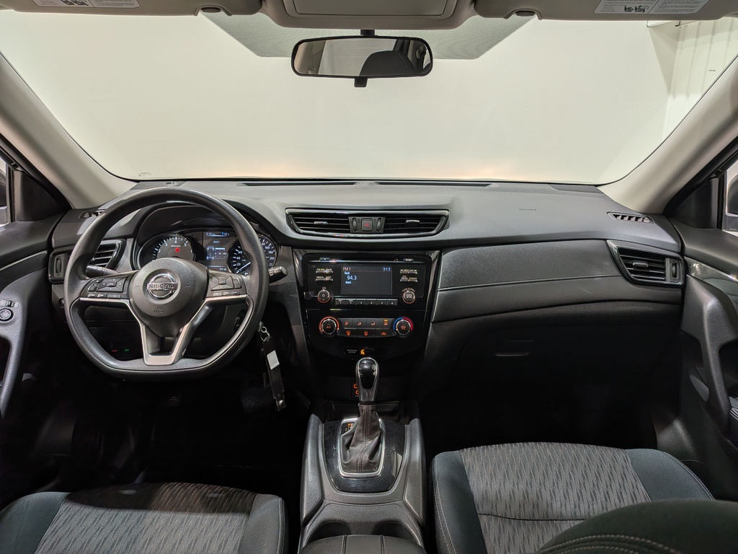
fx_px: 512
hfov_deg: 71.6
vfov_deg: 56.8
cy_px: 277
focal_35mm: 24
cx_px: 369
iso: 27
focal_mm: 4.53
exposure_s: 1/136
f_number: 1.7
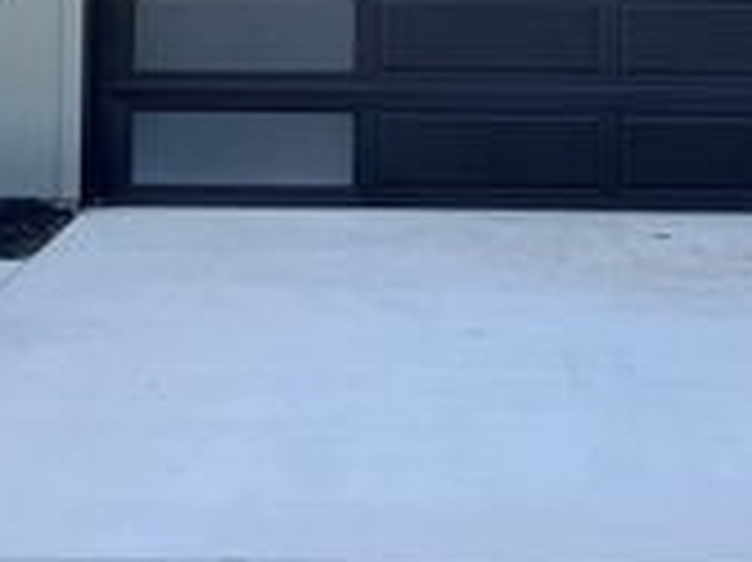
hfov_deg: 25.0
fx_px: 1693
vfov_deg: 17.1
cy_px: -268
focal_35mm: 78
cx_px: 428
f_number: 1.6
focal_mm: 5.1
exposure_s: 1/463
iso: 50
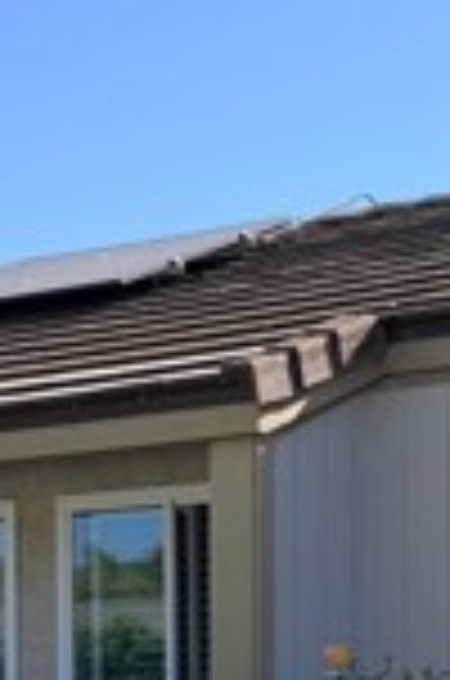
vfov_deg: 18.5
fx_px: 1997
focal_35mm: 106
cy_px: 766
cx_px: 360
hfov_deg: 12.8
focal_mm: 6.76
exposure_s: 1/3279
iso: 80
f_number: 1.78
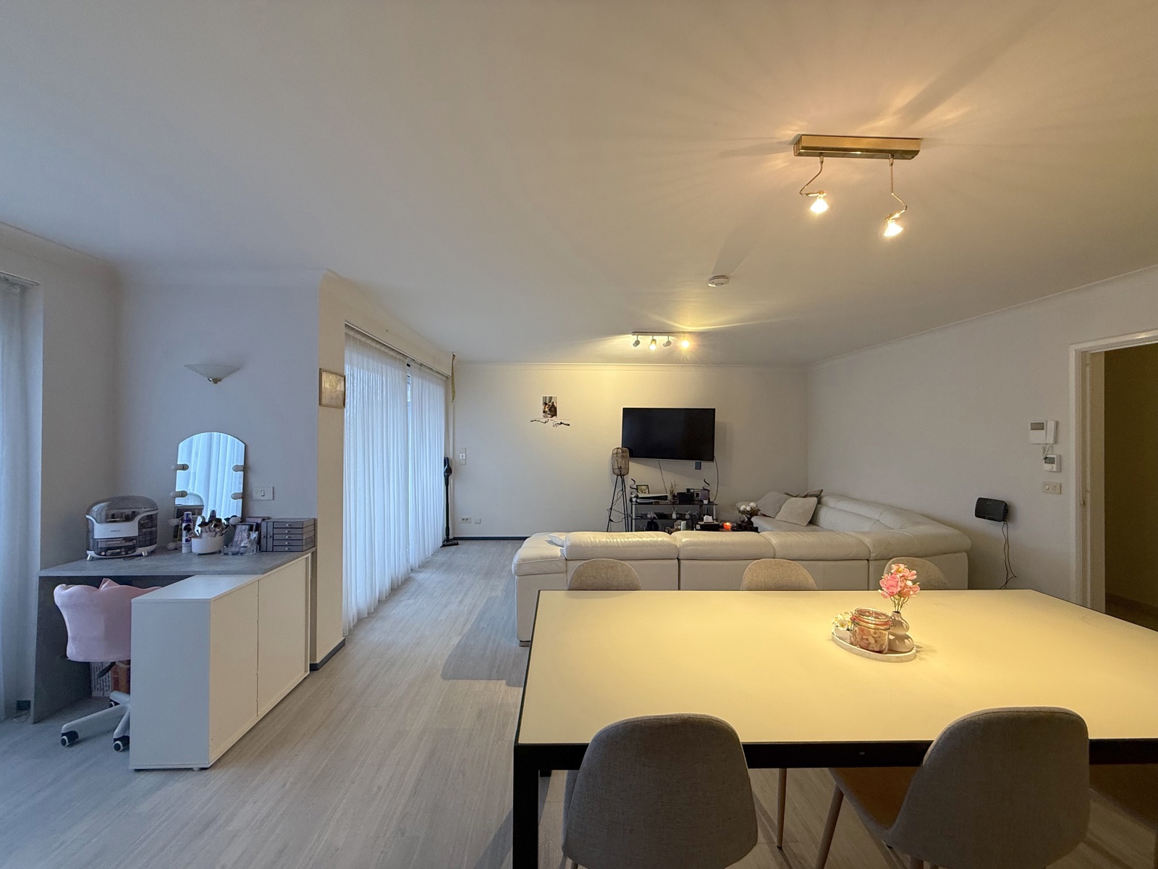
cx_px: 579
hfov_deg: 102.1
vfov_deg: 85.7
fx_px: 468
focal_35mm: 14
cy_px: 434
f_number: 2.2
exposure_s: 1/50
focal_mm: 2.22
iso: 200
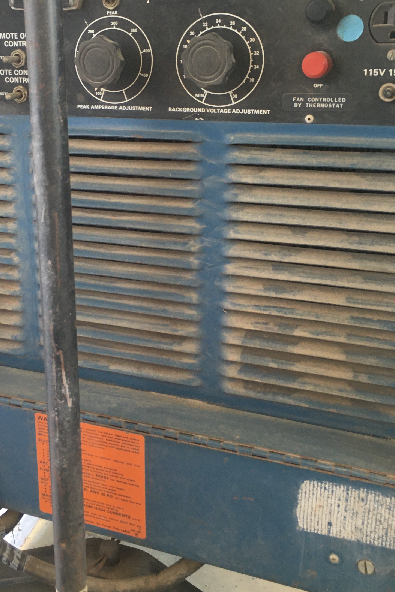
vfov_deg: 44.2
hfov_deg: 30.3
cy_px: 228
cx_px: 127
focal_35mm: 44
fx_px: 724
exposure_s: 1/30
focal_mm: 4.15
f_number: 2.2
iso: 40
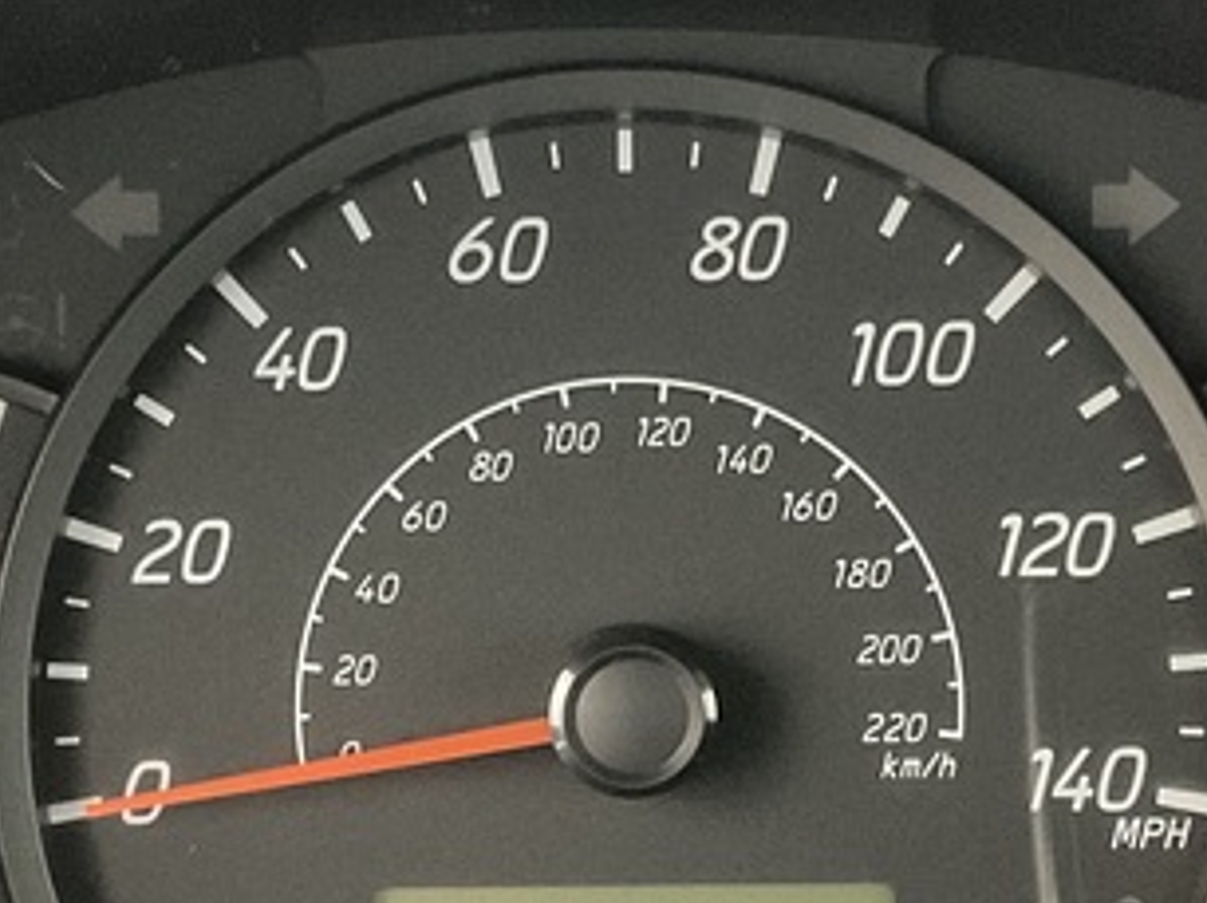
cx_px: 560
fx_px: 3171
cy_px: 430
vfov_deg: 16.2
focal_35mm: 91
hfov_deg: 21.6
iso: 500
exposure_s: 1/17
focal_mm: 3
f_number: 1.8
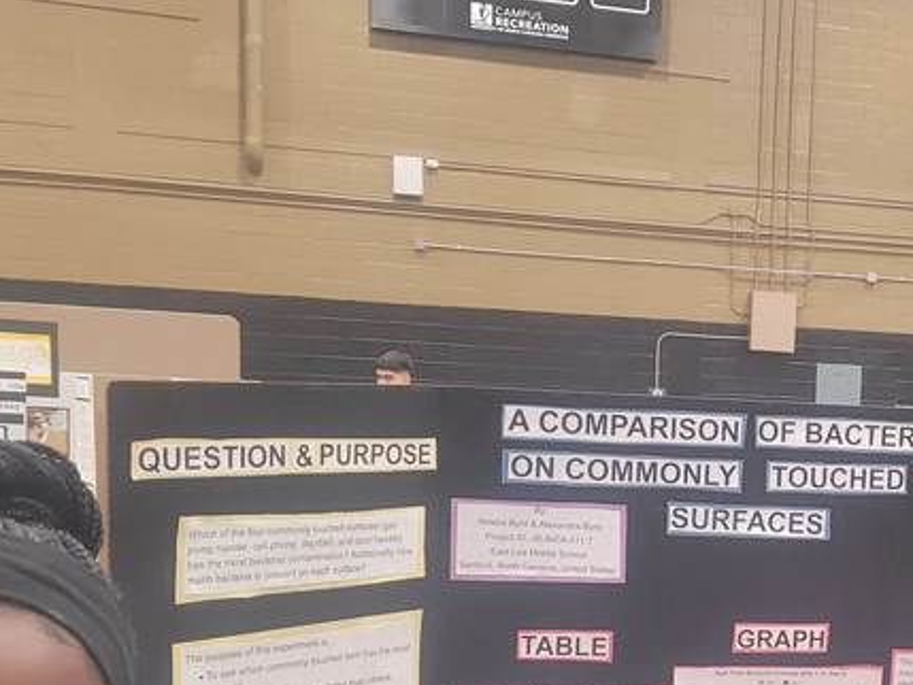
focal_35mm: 62
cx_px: 849
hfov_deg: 29.7
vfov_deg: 22.8
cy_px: 681
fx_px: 1636
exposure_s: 1/40
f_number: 1.8
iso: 320
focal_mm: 5.4
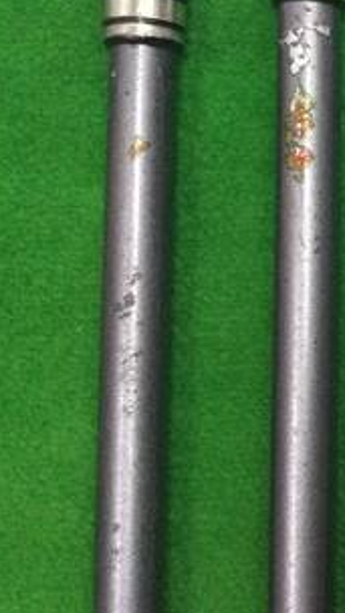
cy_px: 238
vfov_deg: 29.7
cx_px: 640
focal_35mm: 71
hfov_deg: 14.7
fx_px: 1155
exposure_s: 1/30
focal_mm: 3.3
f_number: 2.4
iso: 160
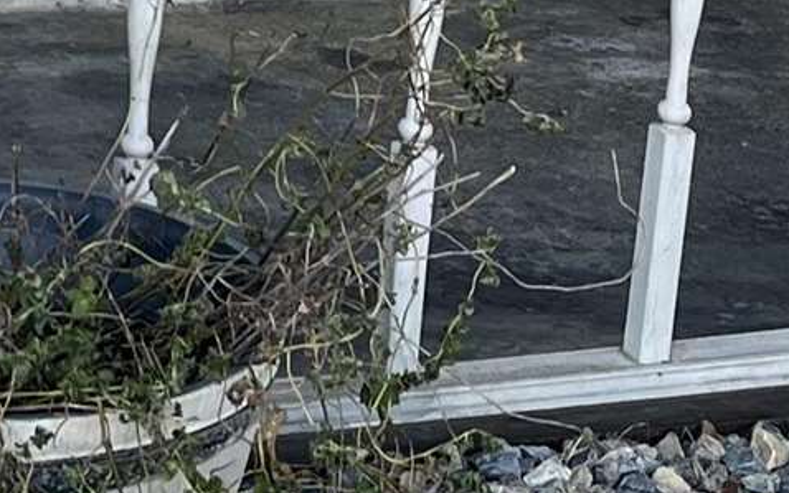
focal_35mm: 177
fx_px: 3807
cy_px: -833
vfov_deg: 6.9
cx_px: -358
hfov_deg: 11.4
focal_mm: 5.1
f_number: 1.6
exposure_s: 1/133
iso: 32
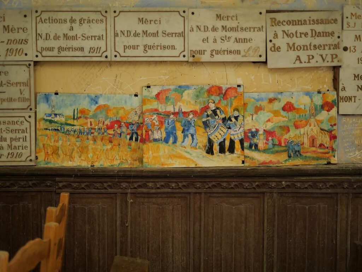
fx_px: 523
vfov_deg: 29.1
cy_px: 136
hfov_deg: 38.2
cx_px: 181
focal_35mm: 50
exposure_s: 1/60
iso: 1250
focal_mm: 25
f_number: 1.4
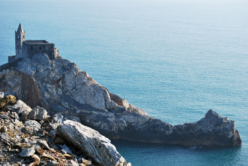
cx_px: 124
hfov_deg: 24.6
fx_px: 569
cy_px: 83
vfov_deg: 16.6
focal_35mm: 82
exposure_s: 1/640
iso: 200
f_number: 8
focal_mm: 55
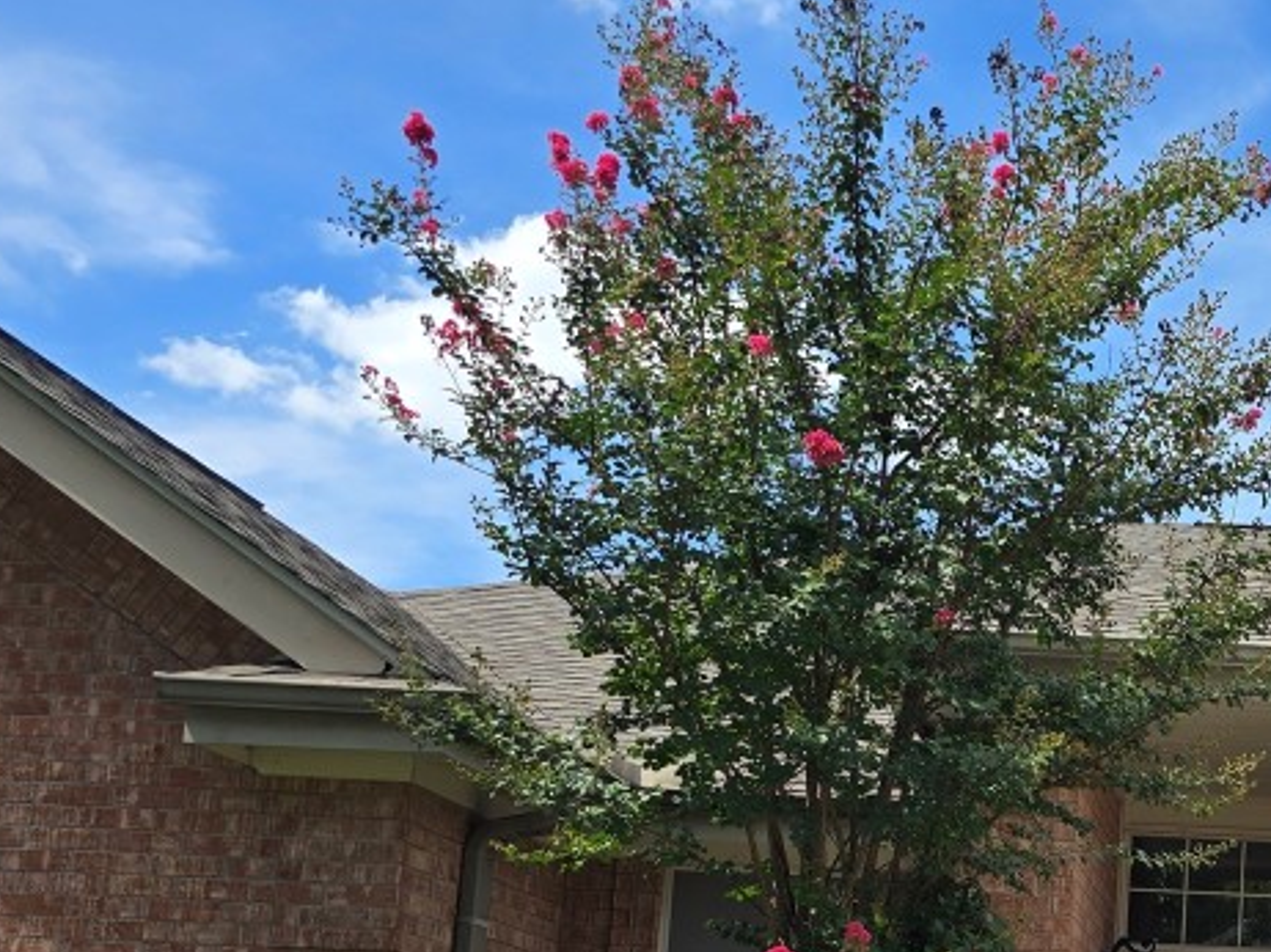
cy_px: 963
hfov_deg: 33.7
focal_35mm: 51
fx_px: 1872
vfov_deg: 26.9
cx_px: 1323
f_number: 1.7
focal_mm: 6.3
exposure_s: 1/560
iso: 12
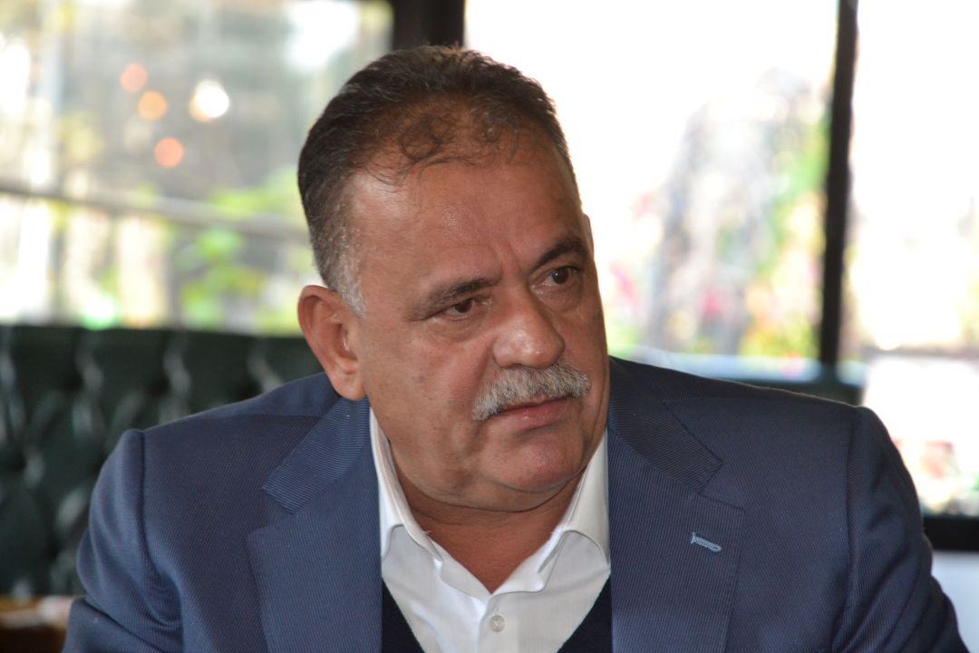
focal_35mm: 202
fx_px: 5506
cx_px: 490
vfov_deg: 6.8
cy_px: 326
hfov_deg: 10.2
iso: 1400
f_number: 5.6
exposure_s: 1/60
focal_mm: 135
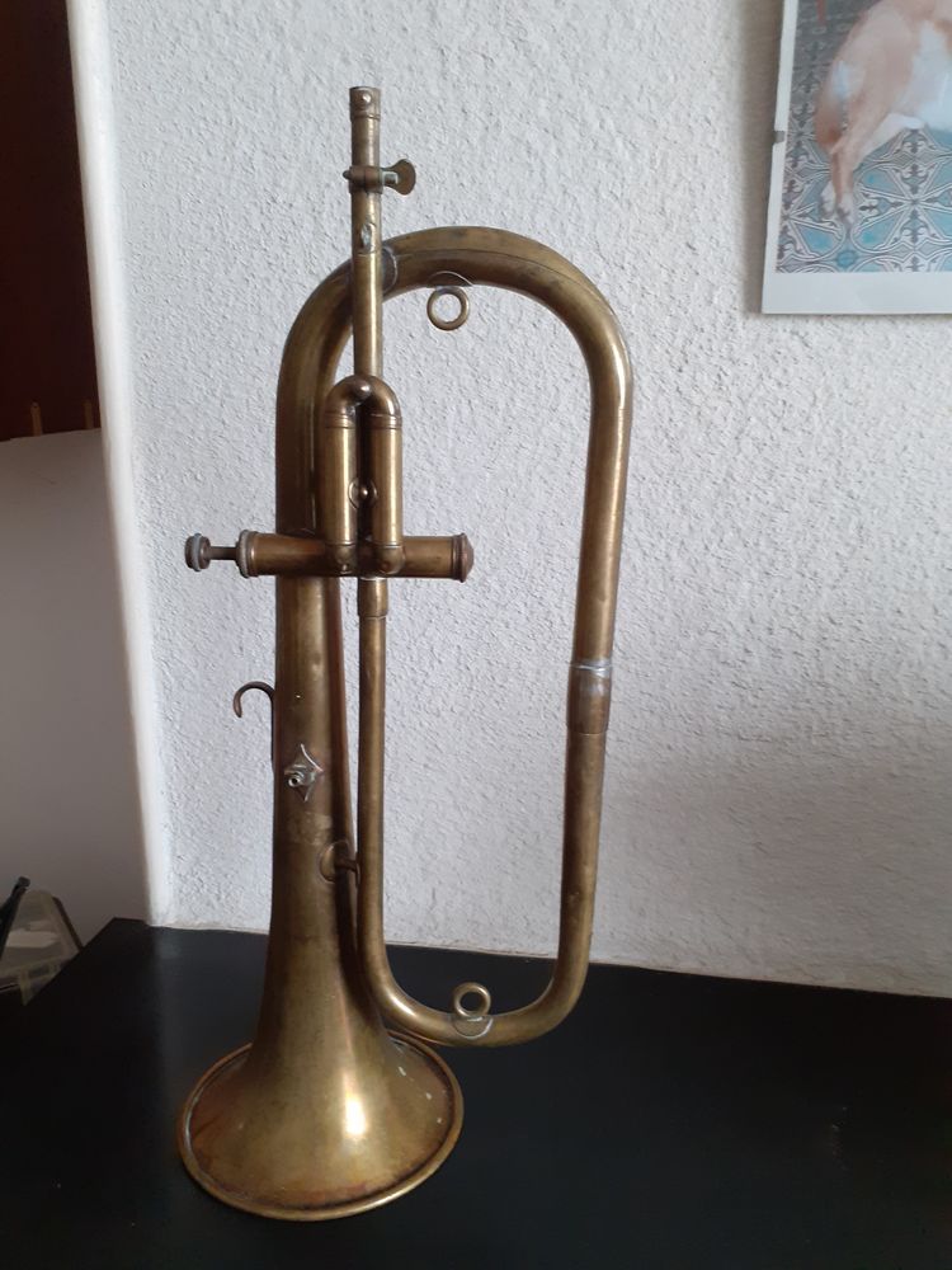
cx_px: 476
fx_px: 990
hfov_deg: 51.4
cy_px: 635
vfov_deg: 65.3
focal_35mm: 27
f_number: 1.9
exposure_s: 1/50
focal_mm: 3.6
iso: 200
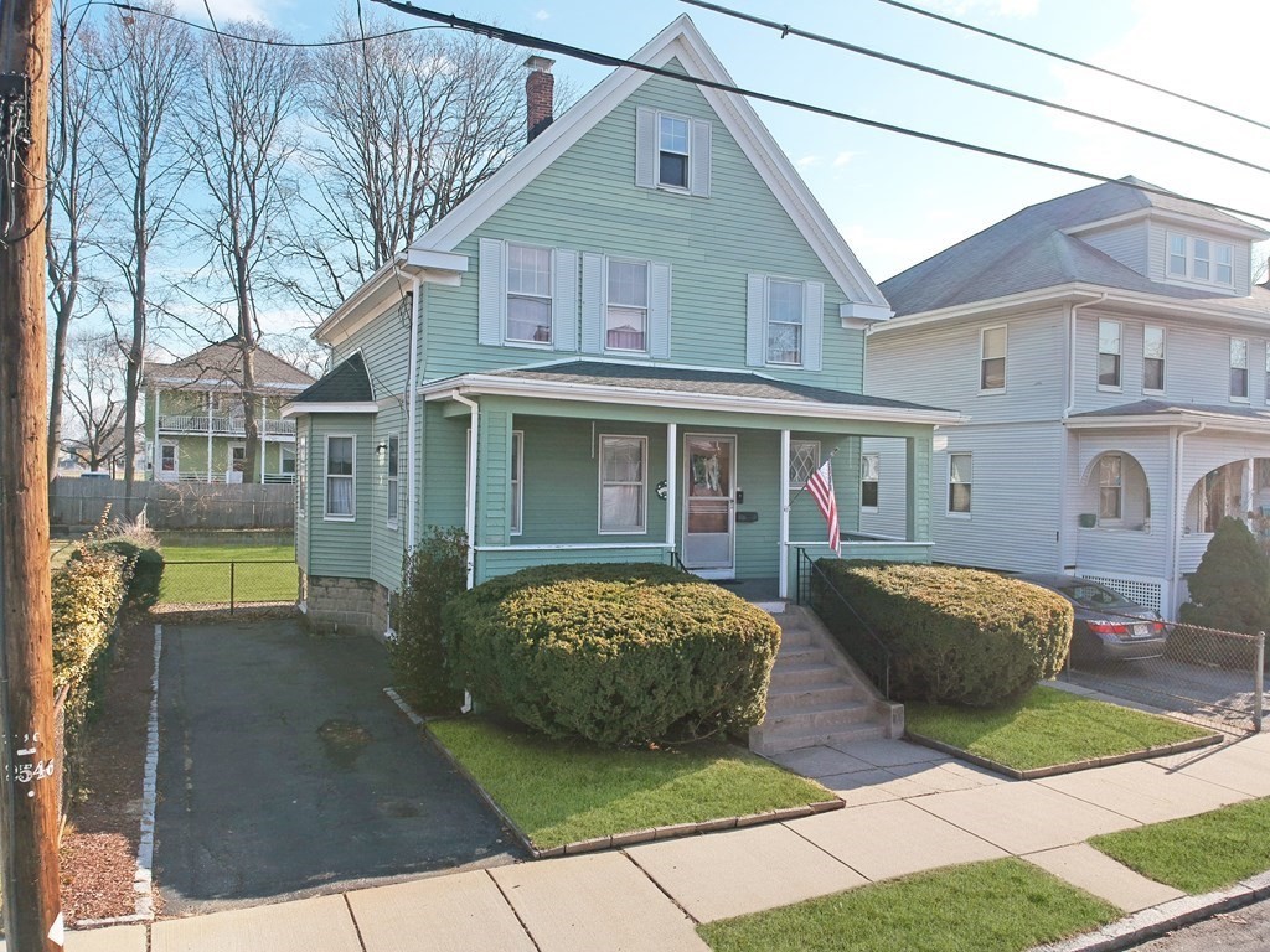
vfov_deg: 54.9
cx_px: 635
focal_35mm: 25
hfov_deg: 69.4
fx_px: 917
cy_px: 476
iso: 100
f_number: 2.6
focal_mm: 4.49
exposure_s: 1/1000
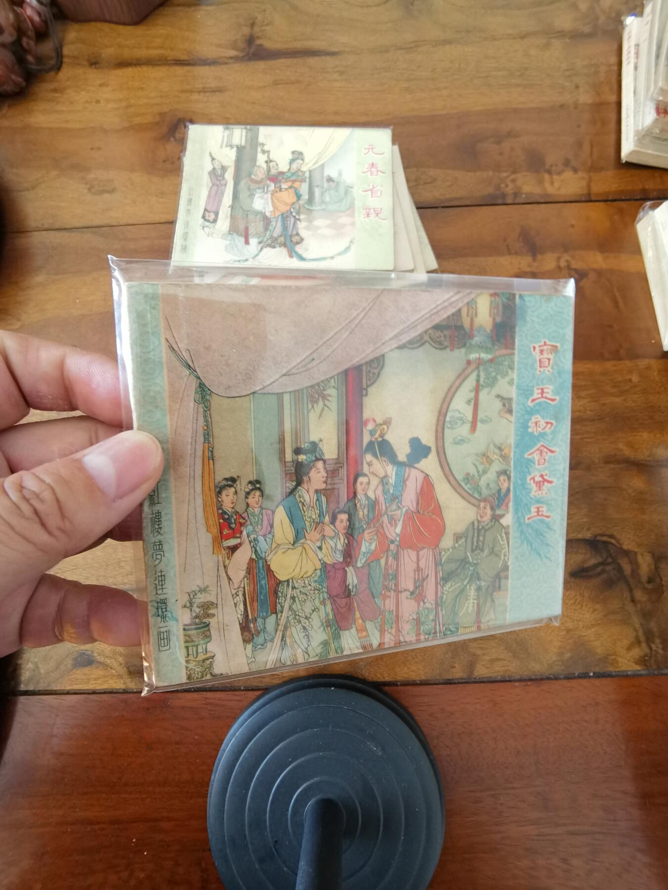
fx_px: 437
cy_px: 445
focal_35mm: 17
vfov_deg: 91.0
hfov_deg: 74.7
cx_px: 334
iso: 200
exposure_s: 1/30
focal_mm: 2.26
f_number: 2.2
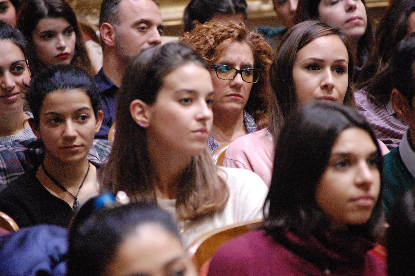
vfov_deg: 5.7
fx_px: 2764
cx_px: 208
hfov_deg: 8.6
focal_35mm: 240
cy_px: 138
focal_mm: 160
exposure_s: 1/20
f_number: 5.3
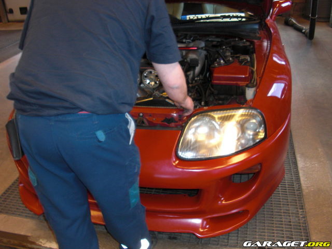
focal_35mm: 36
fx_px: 345
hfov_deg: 51.4
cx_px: 166
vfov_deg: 39.7
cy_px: 124
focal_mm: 6.3
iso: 200
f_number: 2.8
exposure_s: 1/60
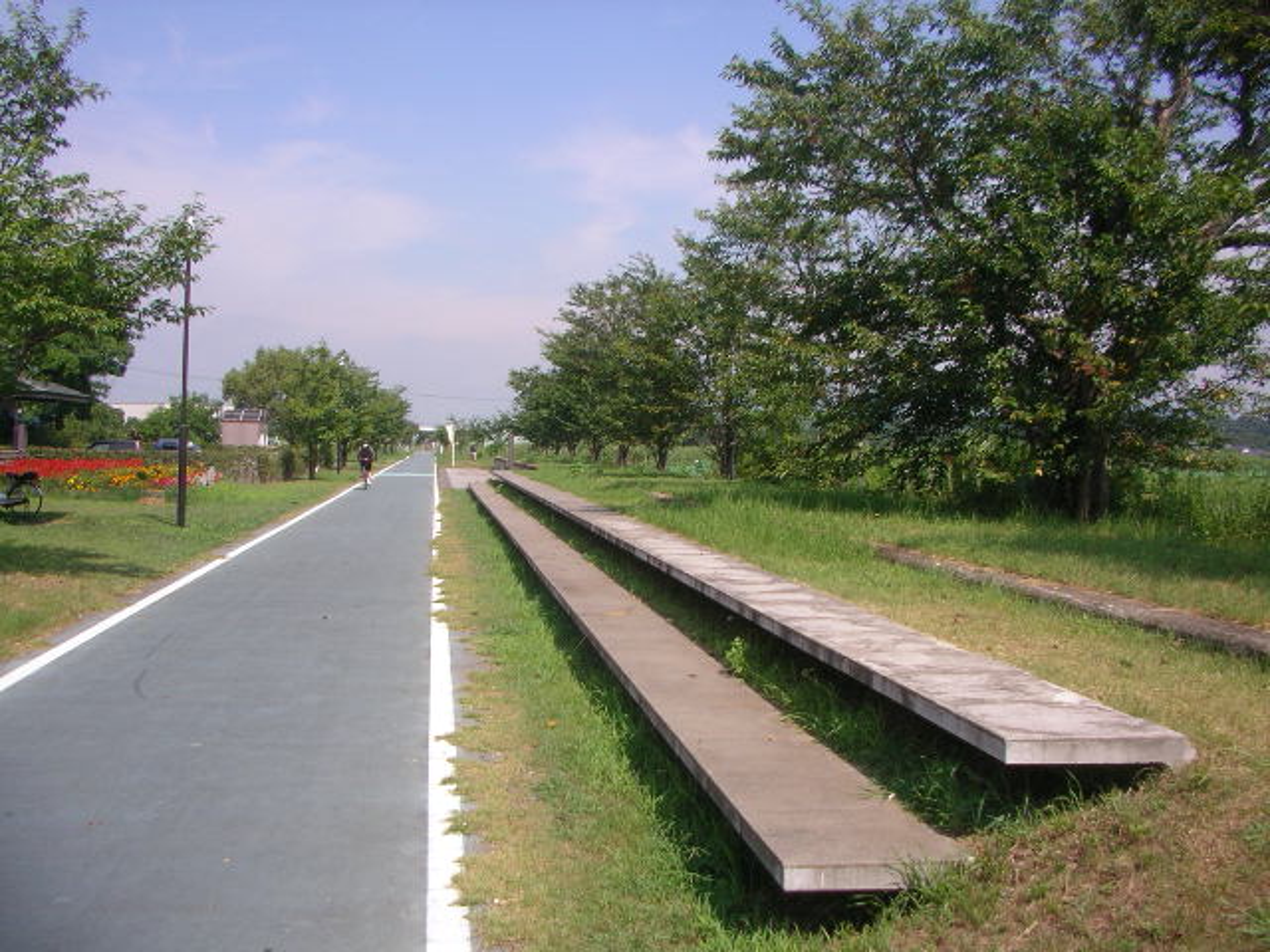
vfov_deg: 38.7
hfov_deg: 50.1
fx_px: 1357
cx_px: 635
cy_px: 476
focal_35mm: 37
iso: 50
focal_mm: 5.7
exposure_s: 1/250
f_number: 2.8
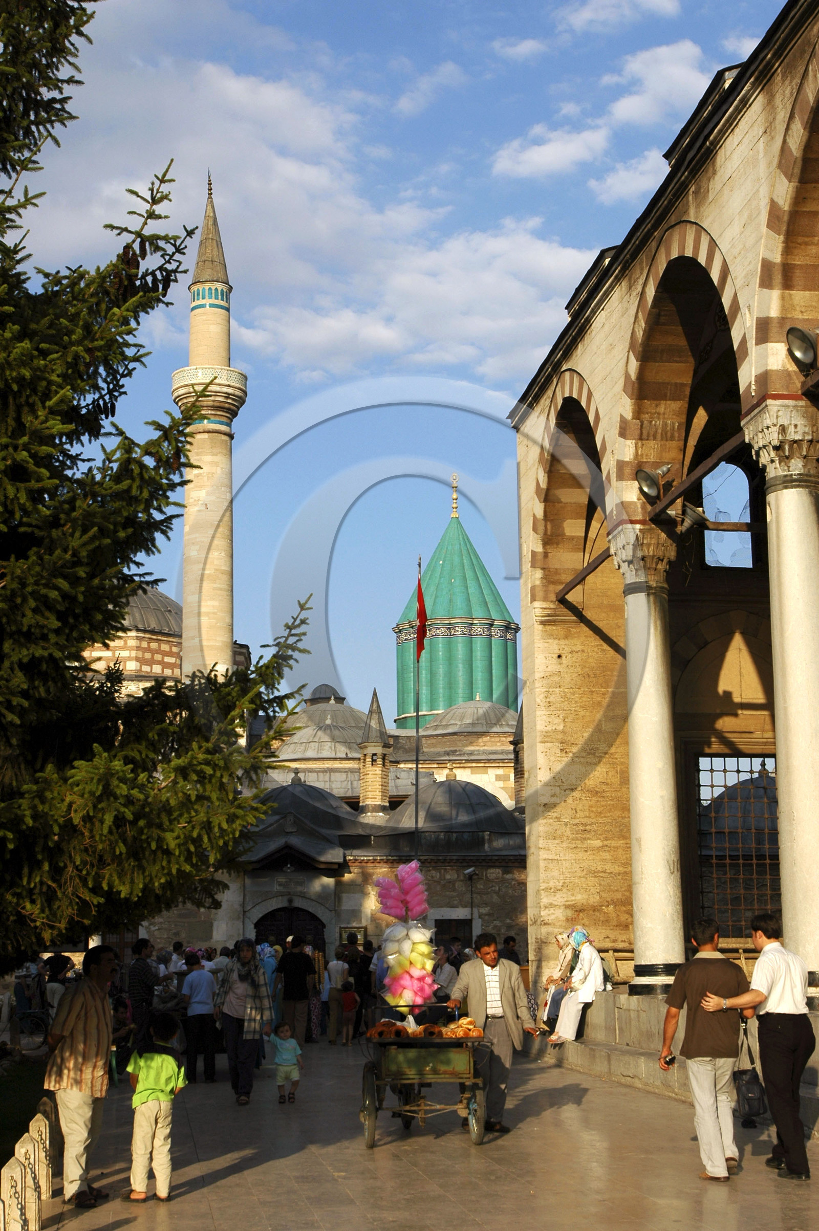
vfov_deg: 37.9
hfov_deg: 25.7
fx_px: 1795
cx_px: 410
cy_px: 616
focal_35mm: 52
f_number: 9
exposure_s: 1/320
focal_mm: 35
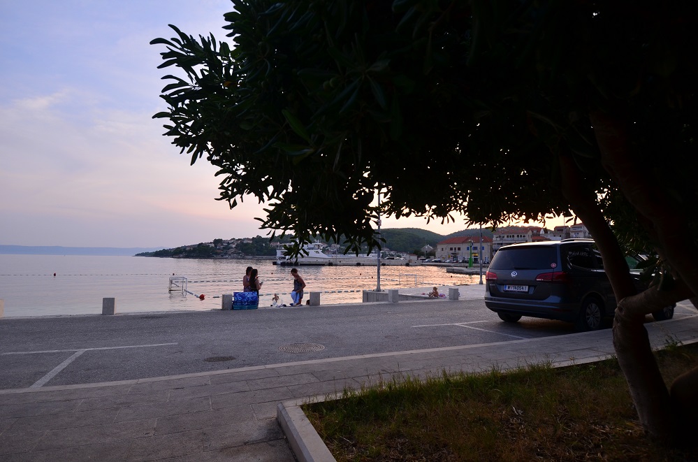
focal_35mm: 18
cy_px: 231
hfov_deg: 90.1
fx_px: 348
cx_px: 349
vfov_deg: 67.1
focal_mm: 12
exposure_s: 1/250
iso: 400
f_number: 5.6
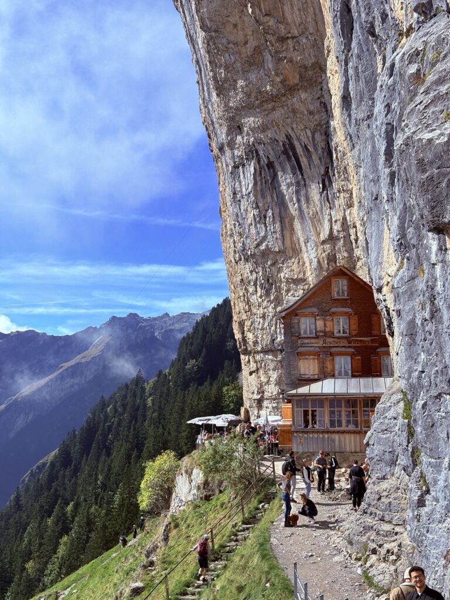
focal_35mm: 52
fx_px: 901
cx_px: 225
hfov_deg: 28.0
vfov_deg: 36.8
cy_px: 300
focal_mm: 5.96
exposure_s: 1/2994
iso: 32
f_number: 1.6
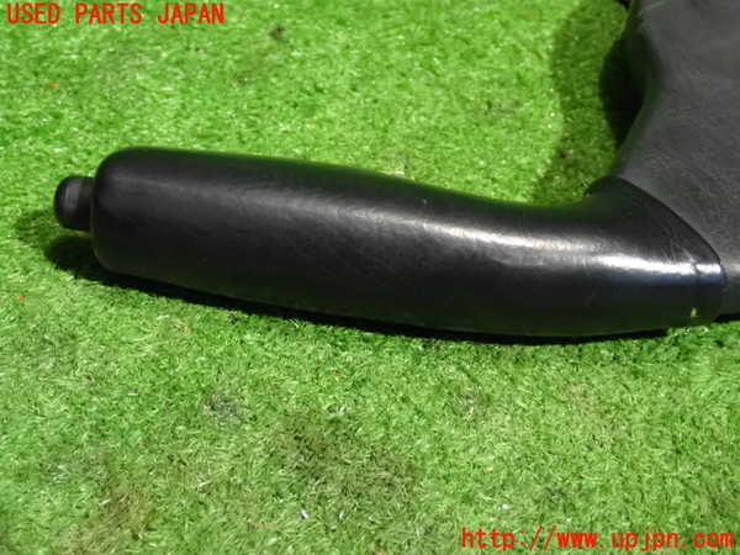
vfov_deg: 29.1
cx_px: 370
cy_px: 278
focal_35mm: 50
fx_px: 1069
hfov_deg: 38.2
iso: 2000
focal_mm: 9.01
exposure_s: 1/30
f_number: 3.2
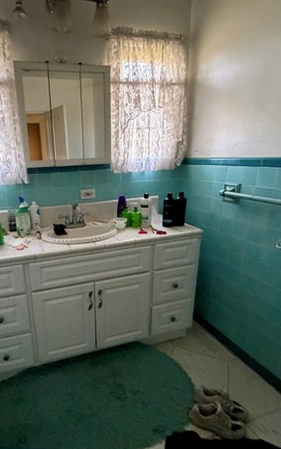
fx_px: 257
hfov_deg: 55.7
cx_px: 86
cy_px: 236
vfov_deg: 82.2
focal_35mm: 21
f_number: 2.2
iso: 1000
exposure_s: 1/60
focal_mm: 2.22
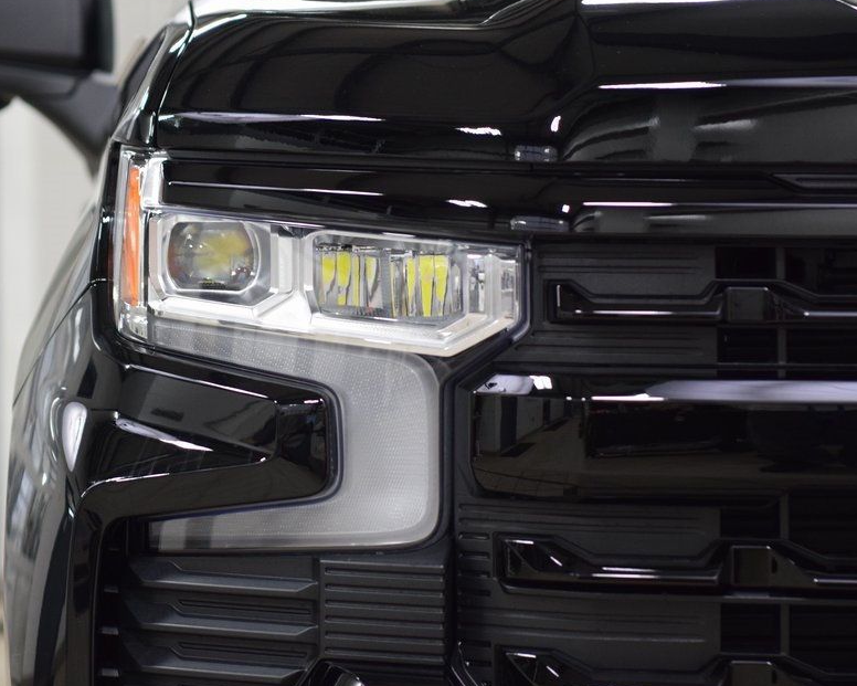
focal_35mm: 130
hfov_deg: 14.8
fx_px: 3298
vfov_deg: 11.9
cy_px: 361
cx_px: 334
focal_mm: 70
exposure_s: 1/125
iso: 1600
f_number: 3.2
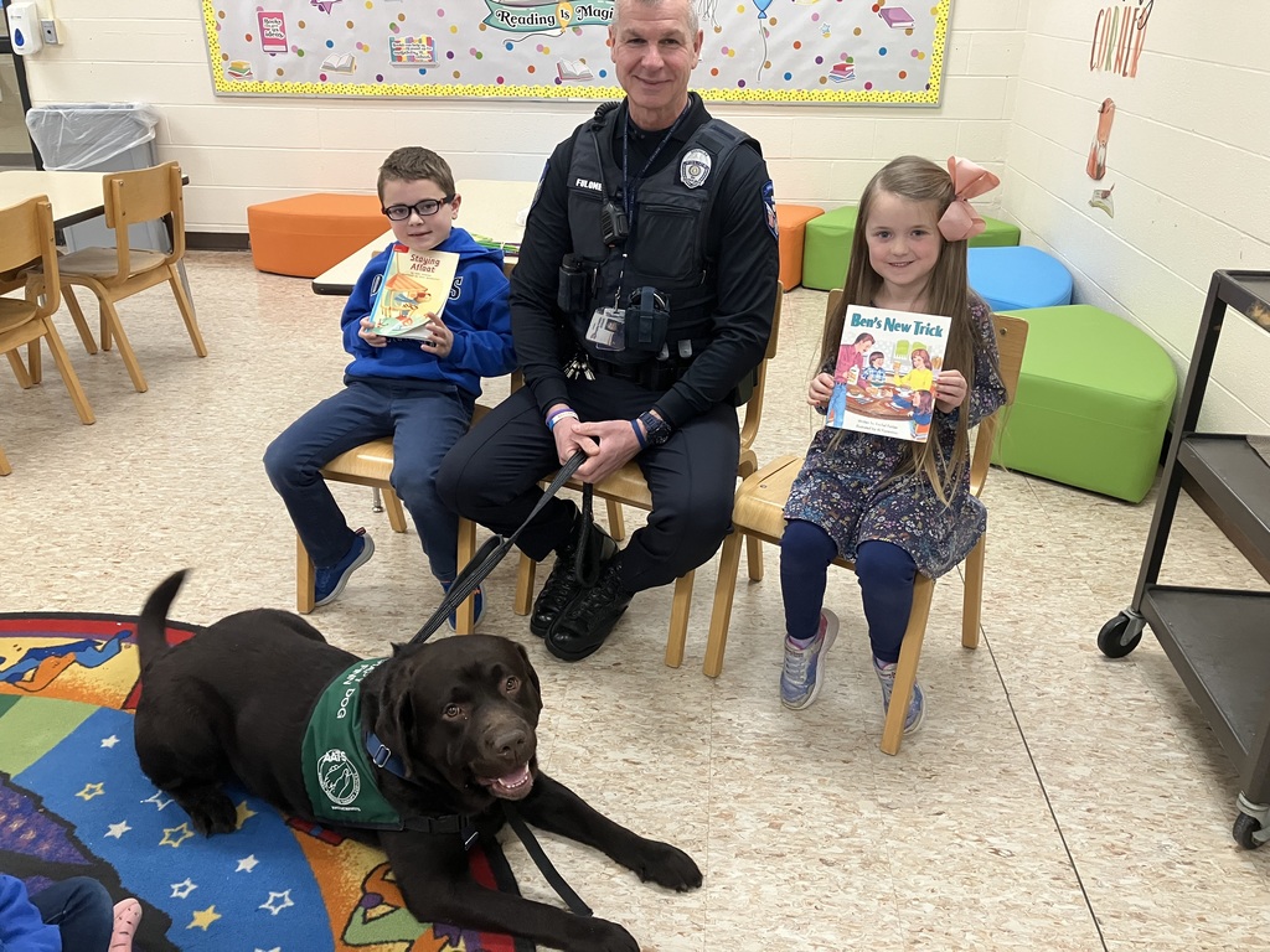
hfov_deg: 63.4
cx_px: 635
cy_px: 476
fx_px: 1027
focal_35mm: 28
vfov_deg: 49.7
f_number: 1.8
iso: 200
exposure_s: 1/60
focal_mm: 3.99
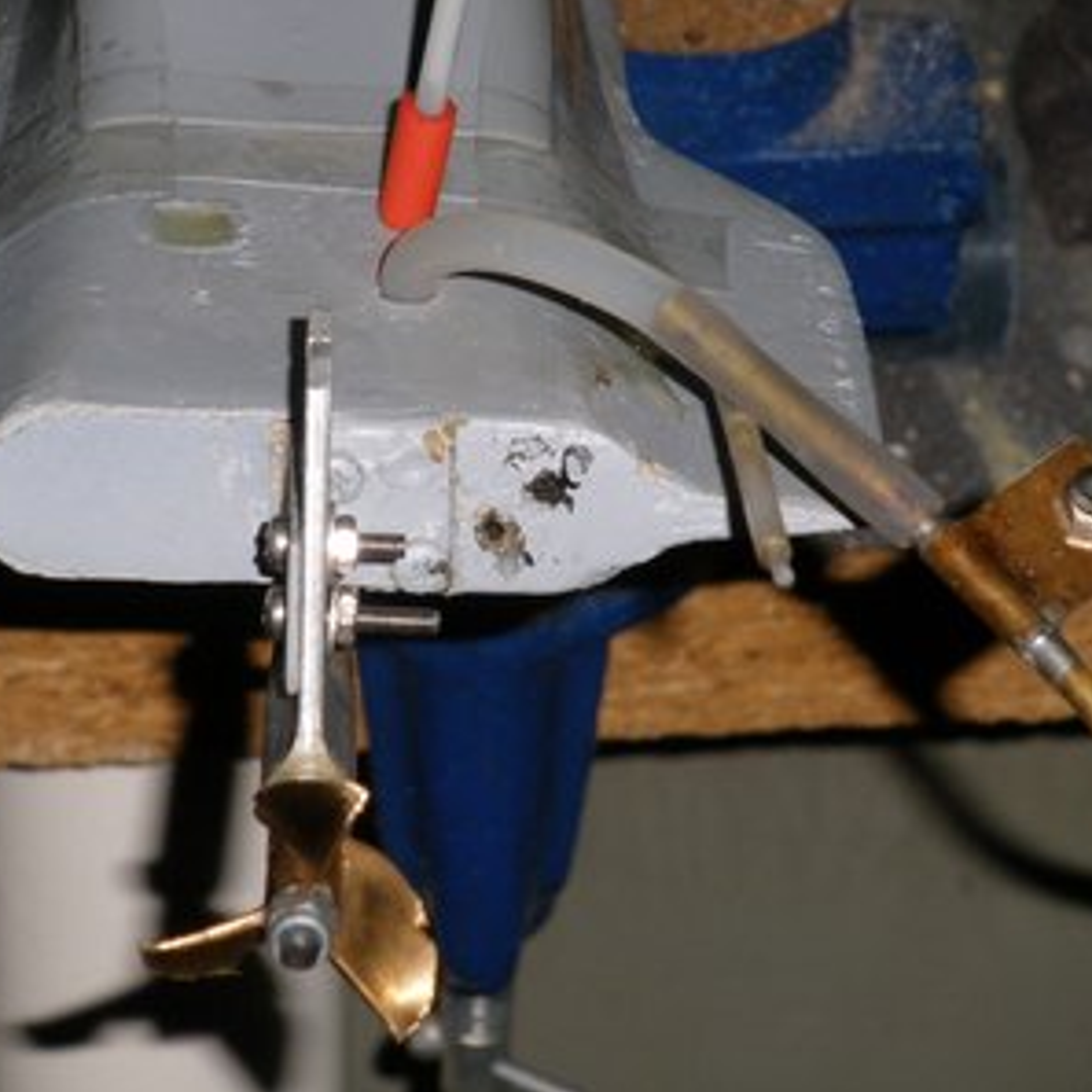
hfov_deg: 8.2
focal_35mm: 214
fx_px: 7638
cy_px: 544
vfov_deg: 8.2
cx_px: 449
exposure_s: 1/200
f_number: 5.6
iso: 160
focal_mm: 31.5
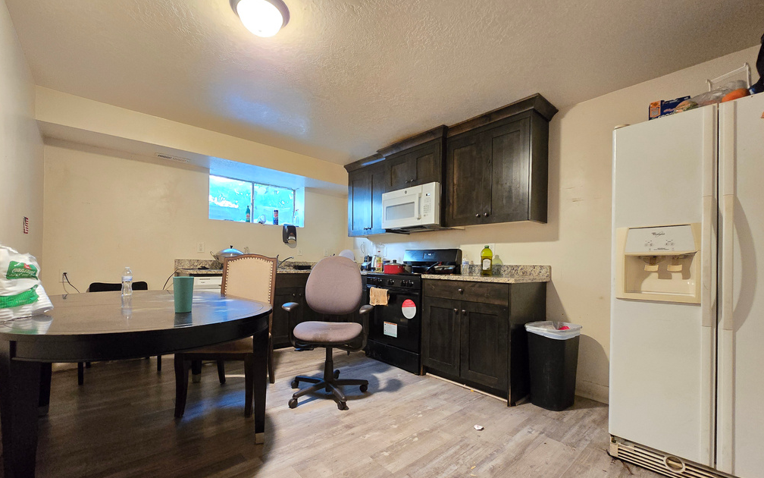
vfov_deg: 78.2
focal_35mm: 14
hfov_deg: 105.3
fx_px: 292
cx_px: 384
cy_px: 272
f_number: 2.2
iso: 1250
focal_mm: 2.2
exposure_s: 1/30
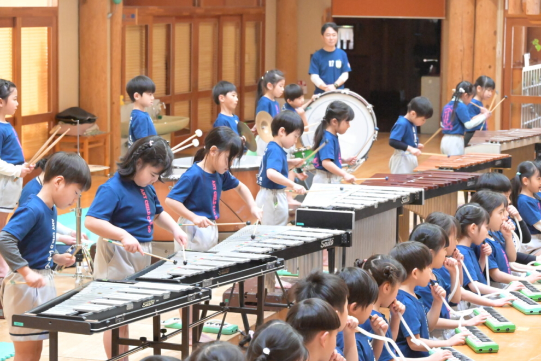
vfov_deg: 14.0
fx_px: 1473
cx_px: 270
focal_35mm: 98
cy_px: 179
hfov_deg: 20.8
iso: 28800
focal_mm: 97
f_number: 9
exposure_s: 1/100
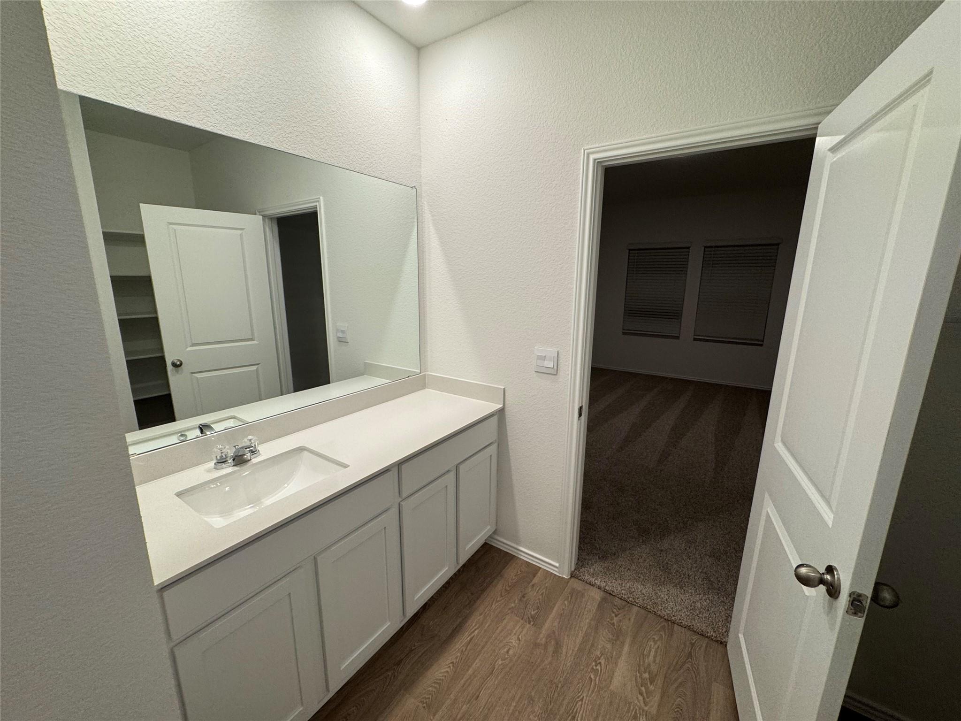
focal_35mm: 14
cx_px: 480
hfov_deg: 102.1
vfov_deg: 85.7
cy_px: 360
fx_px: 389
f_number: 2.2
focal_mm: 2.22
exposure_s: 1/120
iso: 160
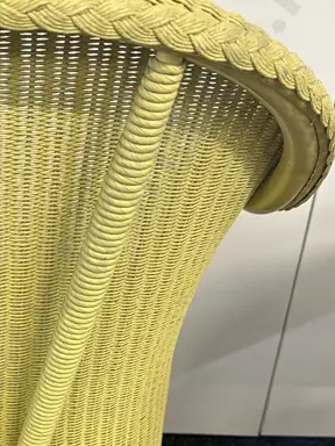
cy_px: 413
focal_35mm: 64
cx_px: -31
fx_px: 826
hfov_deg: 21.7
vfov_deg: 28.9
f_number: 1.78
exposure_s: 1/50
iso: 125
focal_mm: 6.86
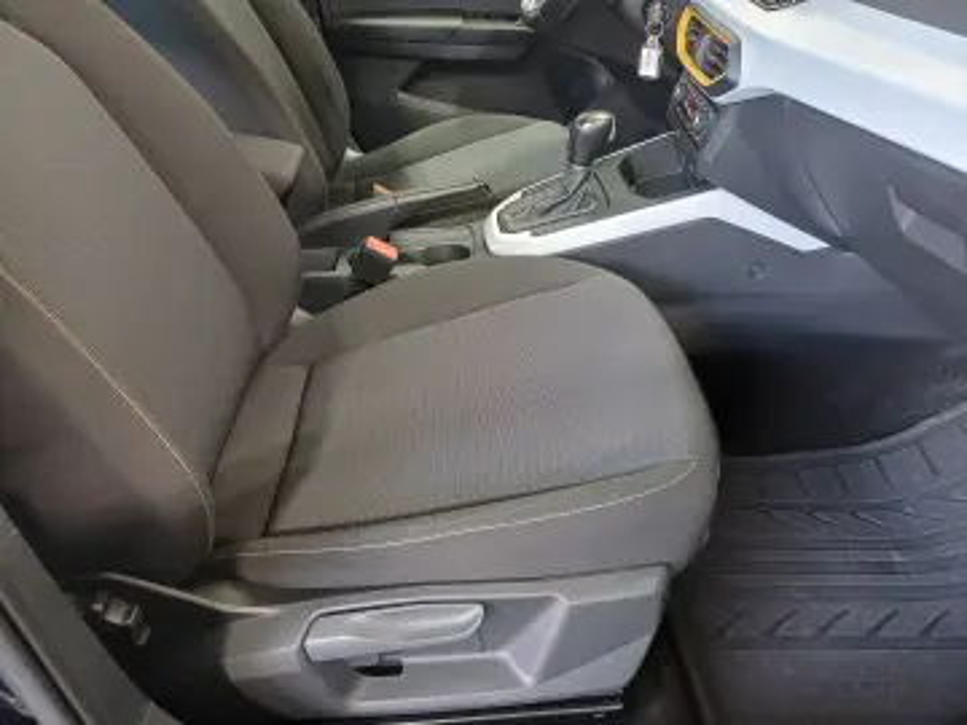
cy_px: 362
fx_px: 698
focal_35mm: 25
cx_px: 484
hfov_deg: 69.4
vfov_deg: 54.9
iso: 400
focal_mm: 4.65
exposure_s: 1/50
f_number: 1.8
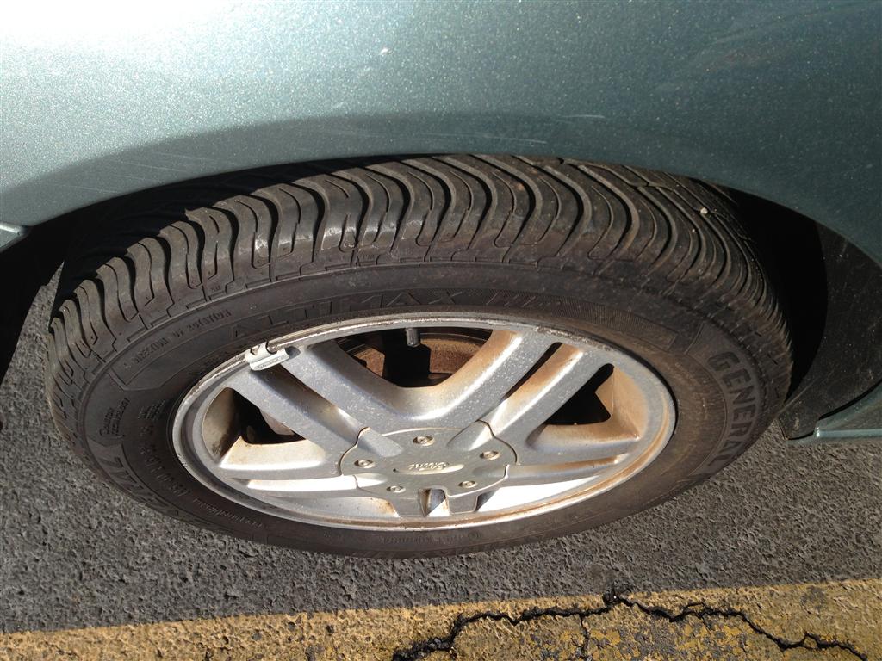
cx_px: 441
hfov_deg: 55.4
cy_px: 330
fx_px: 841
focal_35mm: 33
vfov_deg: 42.9
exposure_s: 1/1063
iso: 50
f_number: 2.4
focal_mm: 4.13
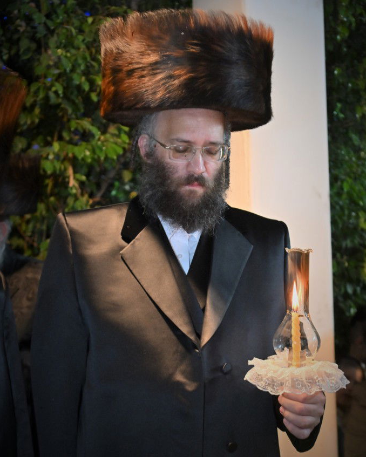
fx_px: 799
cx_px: 183
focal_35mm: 59
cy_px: 250
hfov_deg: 25.8
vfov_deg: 31.9
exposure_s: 1/200
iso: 1000
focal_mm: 52
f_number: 4
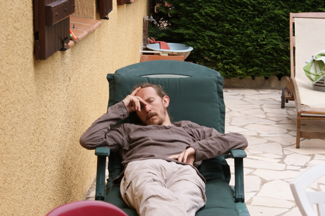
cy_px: 108
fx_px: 677
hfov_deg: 27.0
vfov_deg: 18.2
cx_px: 162
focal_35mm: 75
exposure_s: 1/125
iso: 100
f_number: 8
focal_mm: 50
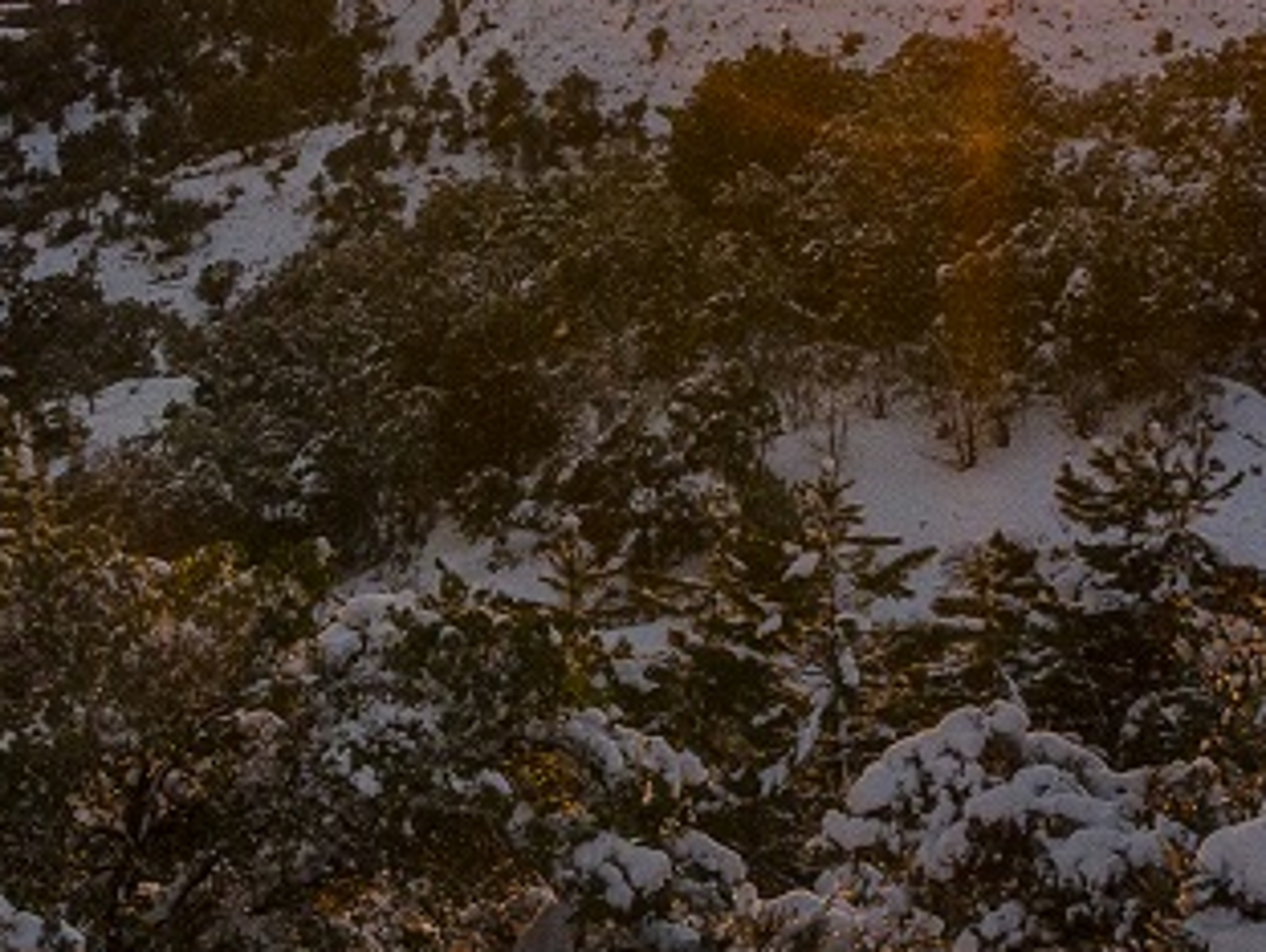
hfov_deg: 12.3
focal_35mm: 160
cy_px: 382
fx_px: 5858
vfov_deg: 9.3
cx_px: 731
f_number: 11
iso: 250
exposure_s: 1/250
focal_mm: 26
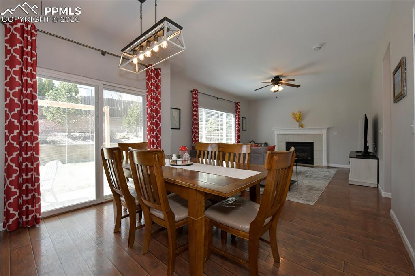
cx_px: 208
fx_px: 173
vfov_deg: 77.3
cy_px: 138
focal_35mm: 15
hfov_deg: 100.4
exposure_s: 1/160
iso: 1250
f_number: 9
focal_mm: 15
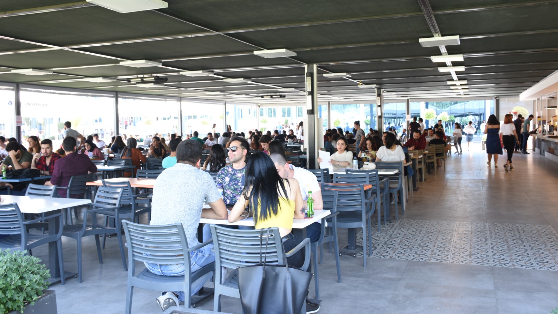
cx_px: 277
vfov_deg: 33.7
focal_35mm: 35
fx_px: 518
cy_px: 133
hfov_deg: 56.6
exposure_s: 1/80
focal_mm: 22
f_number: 3.5
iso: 250
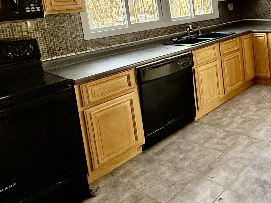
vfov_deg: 42.1
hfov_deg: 47.3
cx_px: 278
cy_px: 24
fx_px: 243
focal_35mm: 31
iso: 400
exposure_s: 1/92
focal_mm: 2.22
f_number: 2.2
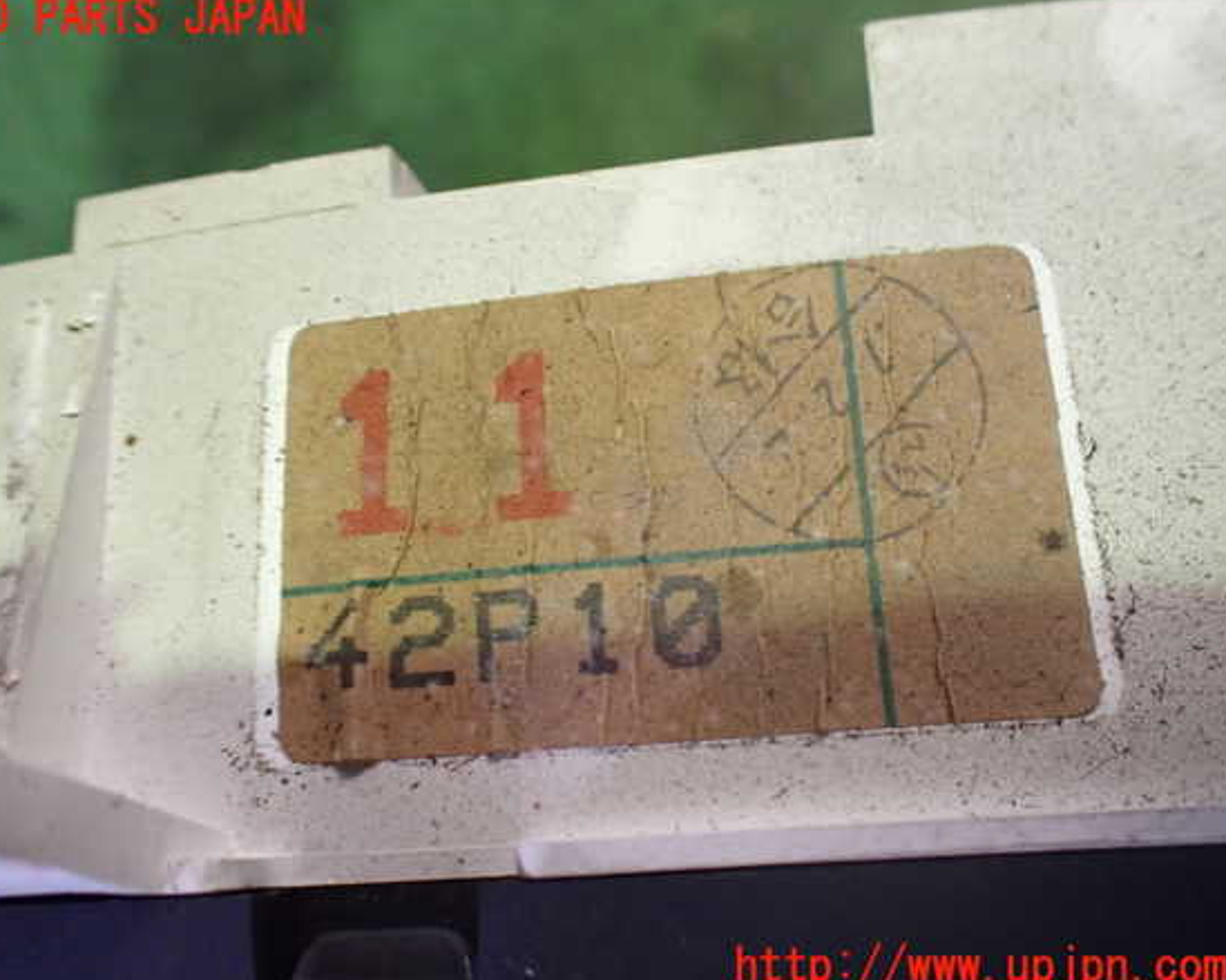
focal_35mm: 32
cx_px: 569
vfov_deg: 45.8
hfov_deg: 55.6
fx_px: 1161
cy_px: 493
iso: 800
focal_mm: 5.4
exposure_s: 1/60
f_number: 2.3
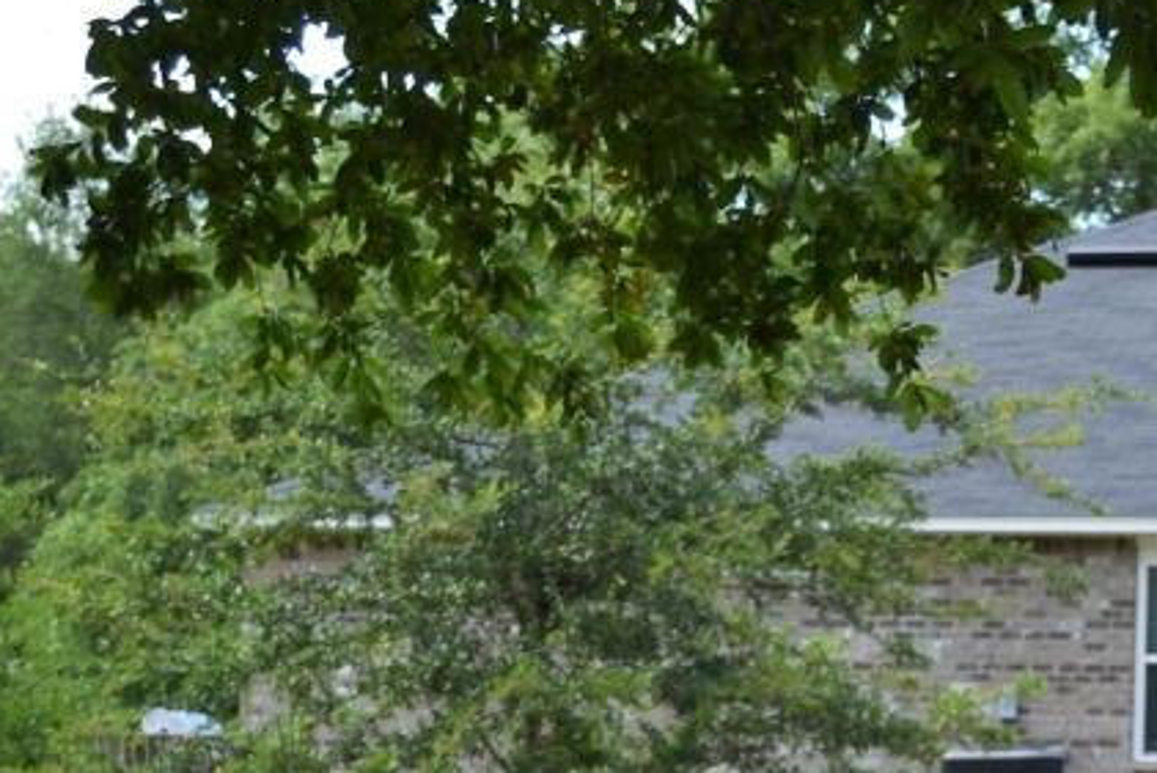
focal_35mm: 175
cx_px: 1091
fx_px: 5626
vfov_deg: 7.8
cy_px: 842
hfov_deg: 11.6
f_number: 5.6
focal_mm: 32
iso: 100
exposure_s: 1/200
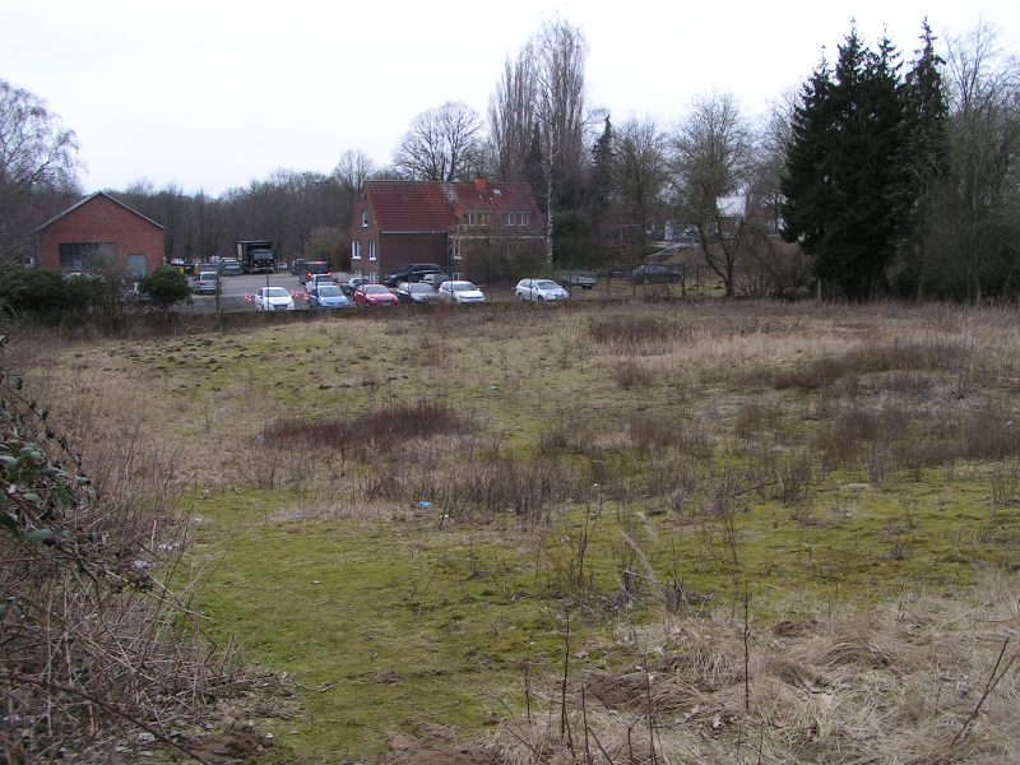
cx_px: 510
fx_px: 1120
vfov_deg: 37.7
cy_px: 382
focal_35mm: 38
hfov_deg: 49.0
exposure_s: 1/60
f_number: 5.6
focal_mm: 5.8
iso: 50
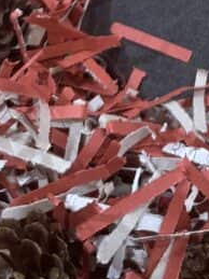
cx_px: 290
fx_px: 765
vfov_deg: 16.8
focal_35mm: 95
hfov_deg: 14.7
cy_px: -234
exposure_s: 1/50
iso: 200
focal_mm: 6.76
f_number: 1.78
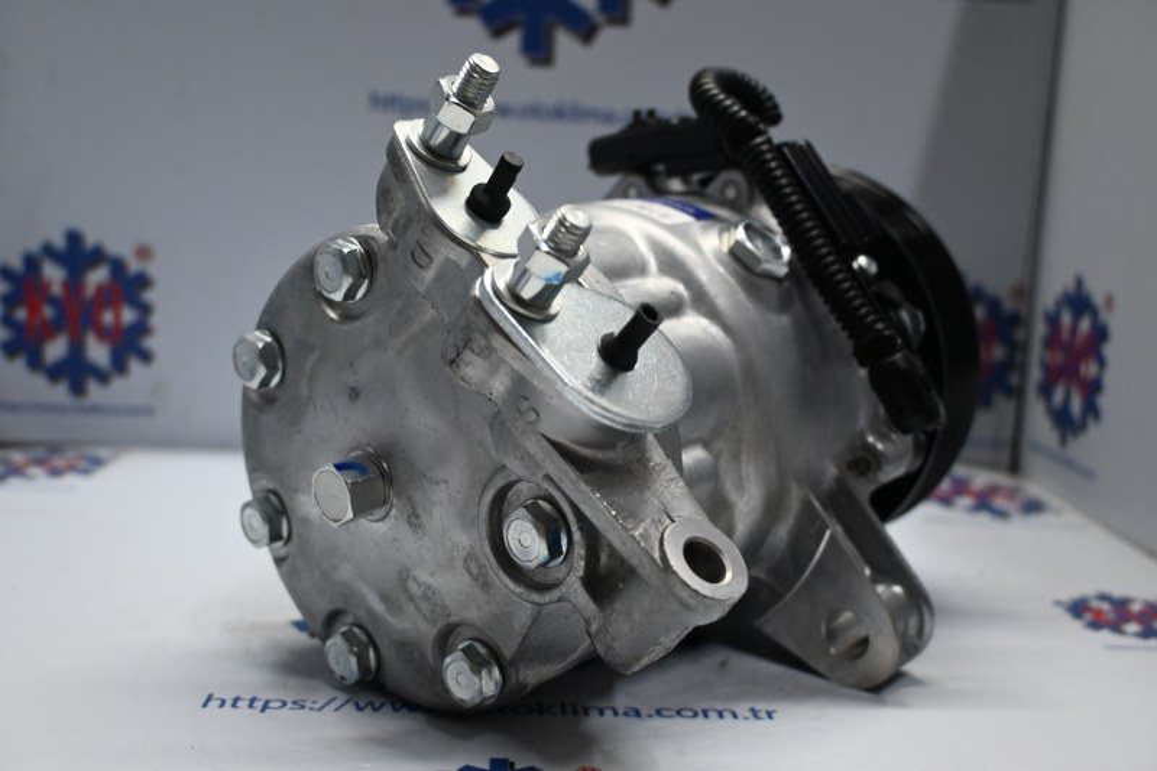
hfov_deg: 51.3
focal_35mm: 38
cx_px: 578
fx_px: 1205
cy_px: 386
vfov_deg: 35.5
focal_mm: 25
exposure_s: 1/125
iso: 900
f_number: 4.2
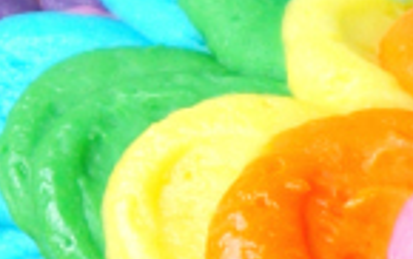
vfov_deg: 2.8
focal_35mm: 474
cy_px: -278
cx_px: 780
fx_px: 5341
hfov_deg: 4.4
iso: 400
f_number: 3.5
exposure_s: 1/80
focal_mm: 30
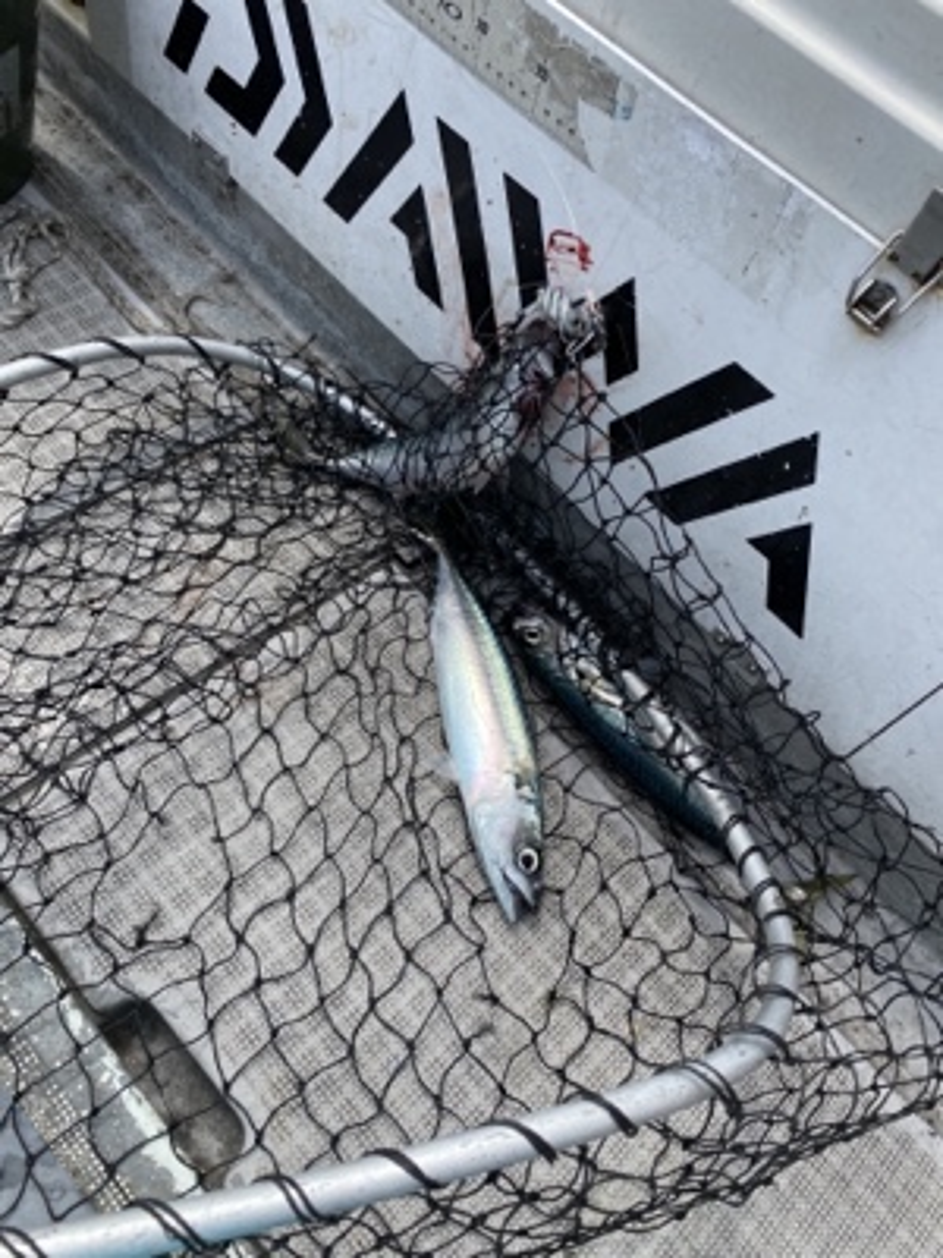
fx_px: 944
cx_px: 472
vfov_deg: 67.3
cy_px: 629
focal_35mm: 26
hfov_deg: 53.1
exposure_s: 1/2571
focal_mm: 4.25
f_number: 1.8
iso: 32
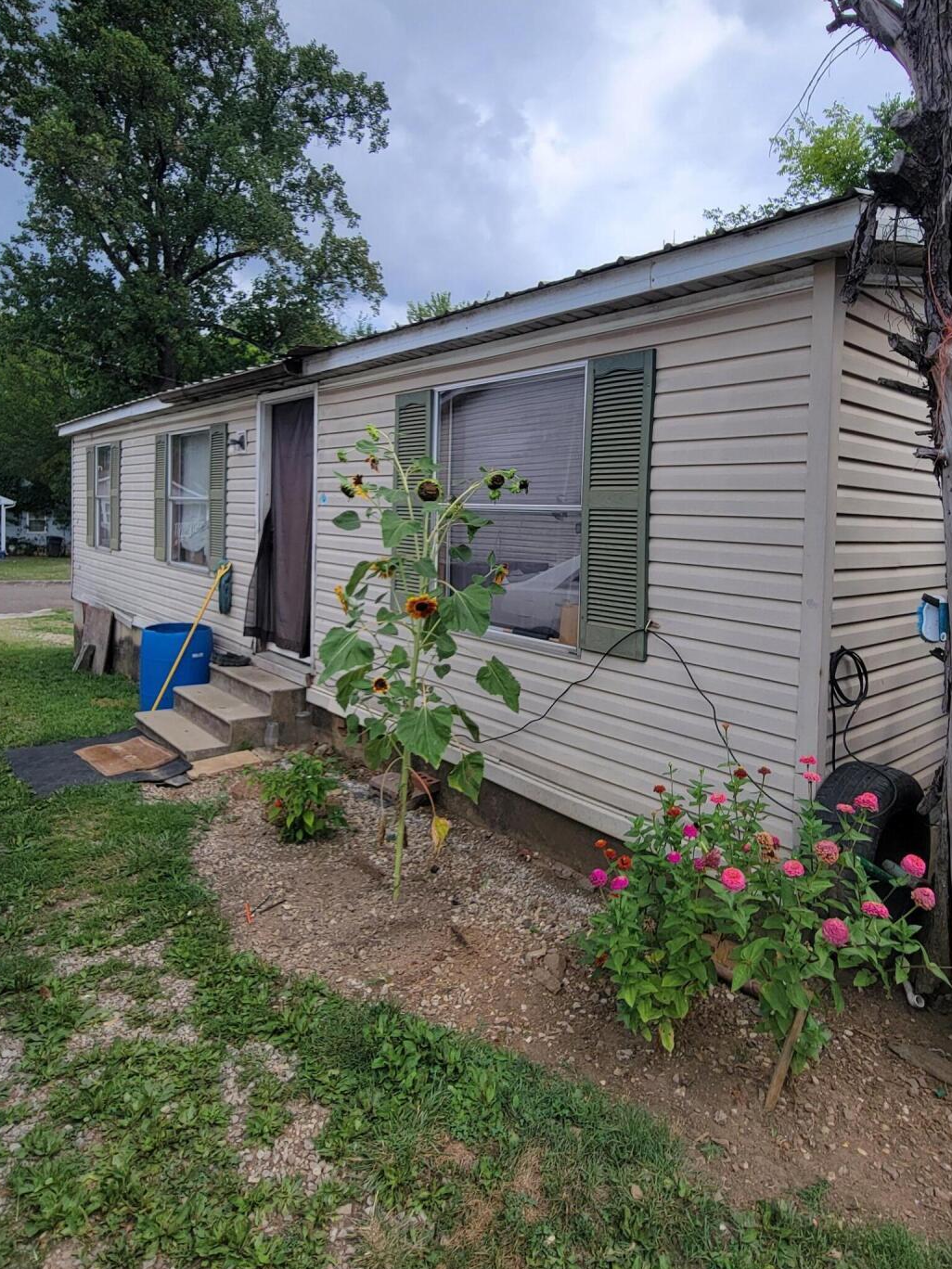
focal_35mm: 19
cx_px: 494
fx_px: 697
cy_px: 555
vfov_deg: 84.3
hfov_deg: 68.7
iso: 50
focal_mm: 2.2
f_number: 2.2
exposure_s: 1/1170
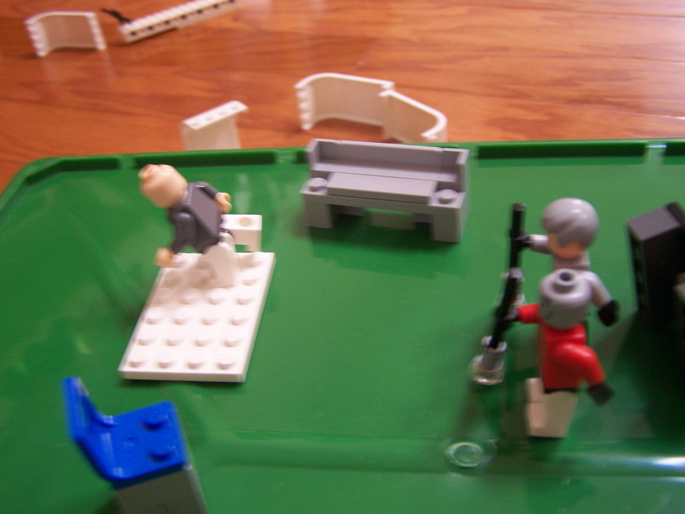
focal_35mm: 38
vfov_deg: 37.7
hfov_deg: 49.0
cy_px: 257
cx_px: 342
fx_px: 752
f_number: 2.8
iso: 160
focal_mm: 6.3
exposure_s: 1/8
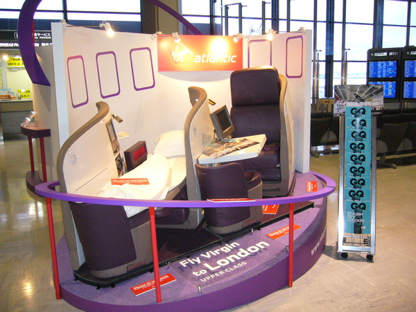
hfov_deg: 52.6
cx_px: 208
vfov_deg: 40.7
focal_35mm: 35
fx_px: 421
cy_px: 156
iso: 400
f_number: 2.8
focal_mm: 5.8
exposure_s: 1/60
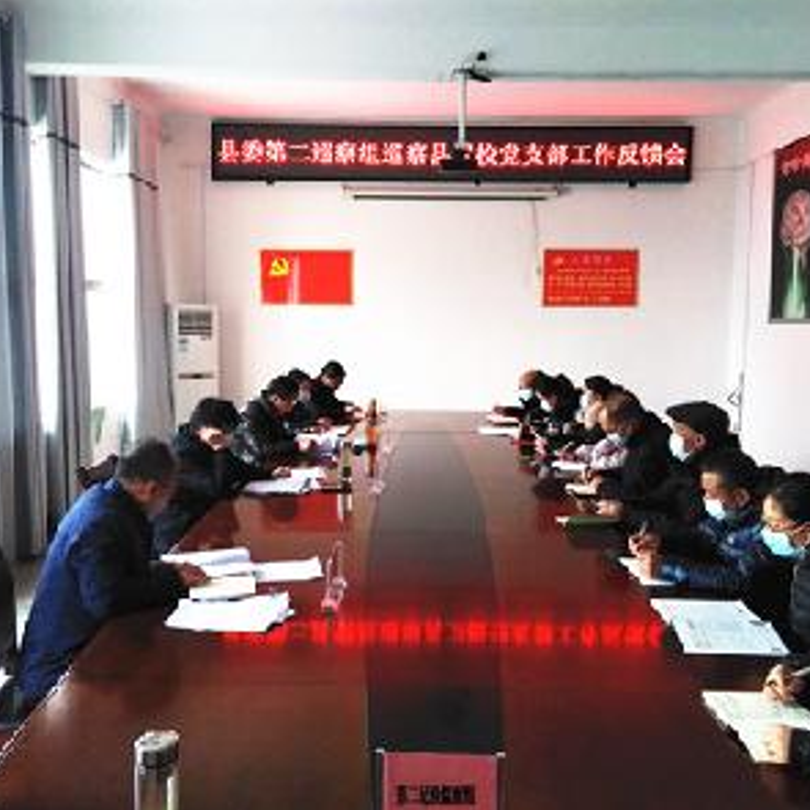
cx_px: 404
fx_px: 794
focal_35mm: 30
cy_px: 401
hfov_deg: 54.0
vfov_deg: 54.0
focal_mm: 3.46
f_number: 2.2
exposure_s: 1/25
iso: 367
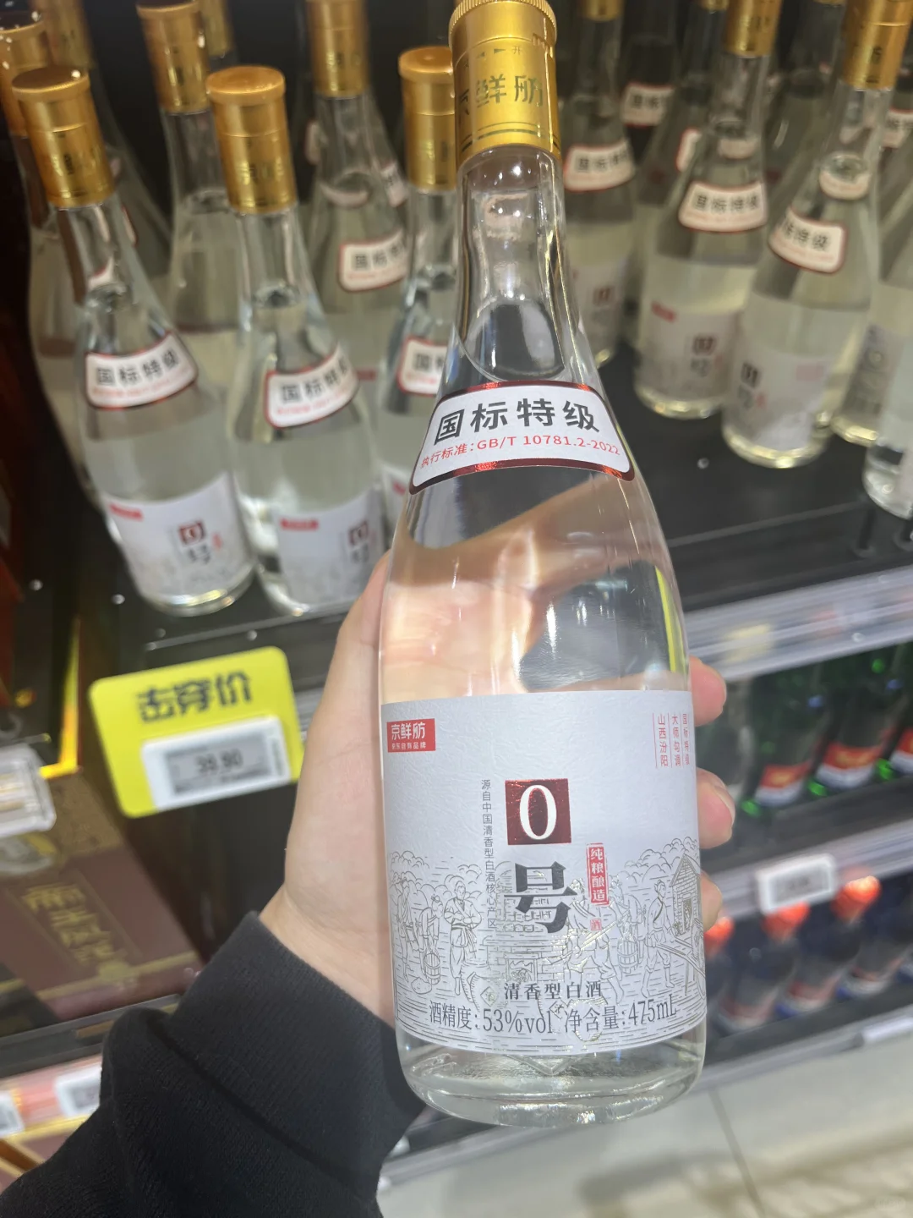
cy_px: 609
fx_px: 914
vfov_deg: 67.3
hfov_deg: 53.1
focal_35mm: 26
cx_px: 456
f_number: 1.6
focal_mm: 5.1
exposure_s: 1/116
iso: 32
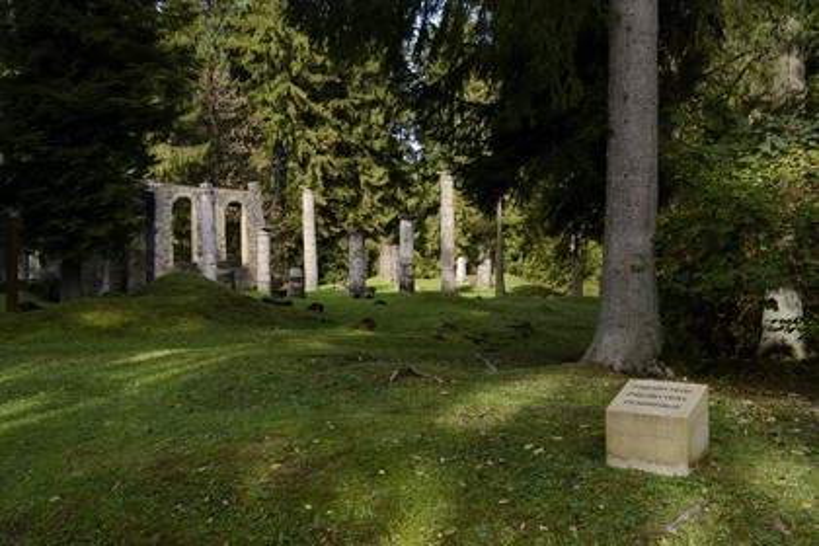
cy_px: 273
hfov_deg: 54.4
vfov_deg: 37.9
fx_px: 796
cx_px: 410
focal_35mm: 35
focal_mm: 35
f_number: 11
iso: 400
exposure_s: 1/200
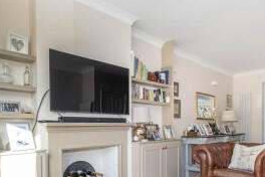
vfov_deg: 45.8
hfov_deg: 67.4
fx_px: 199
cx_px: 136
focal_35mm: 27
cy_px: 138
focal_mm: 10
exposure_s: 1/30
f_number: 6.4
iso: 320
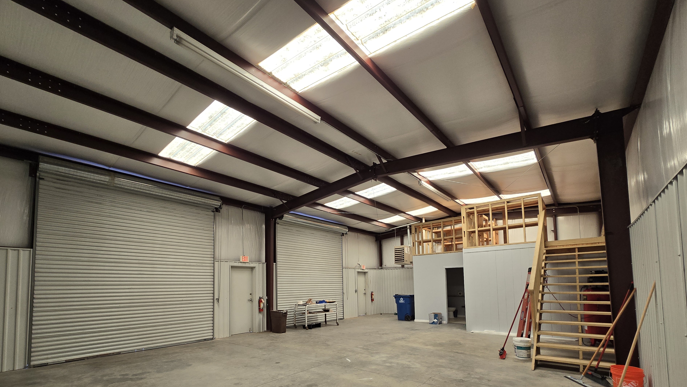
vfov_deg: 67.9
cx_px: 328
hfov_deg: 102.9
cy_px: 268
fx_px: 273
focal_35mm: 15
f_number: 2.2
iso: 80
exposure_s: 1/60
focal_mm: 2.2
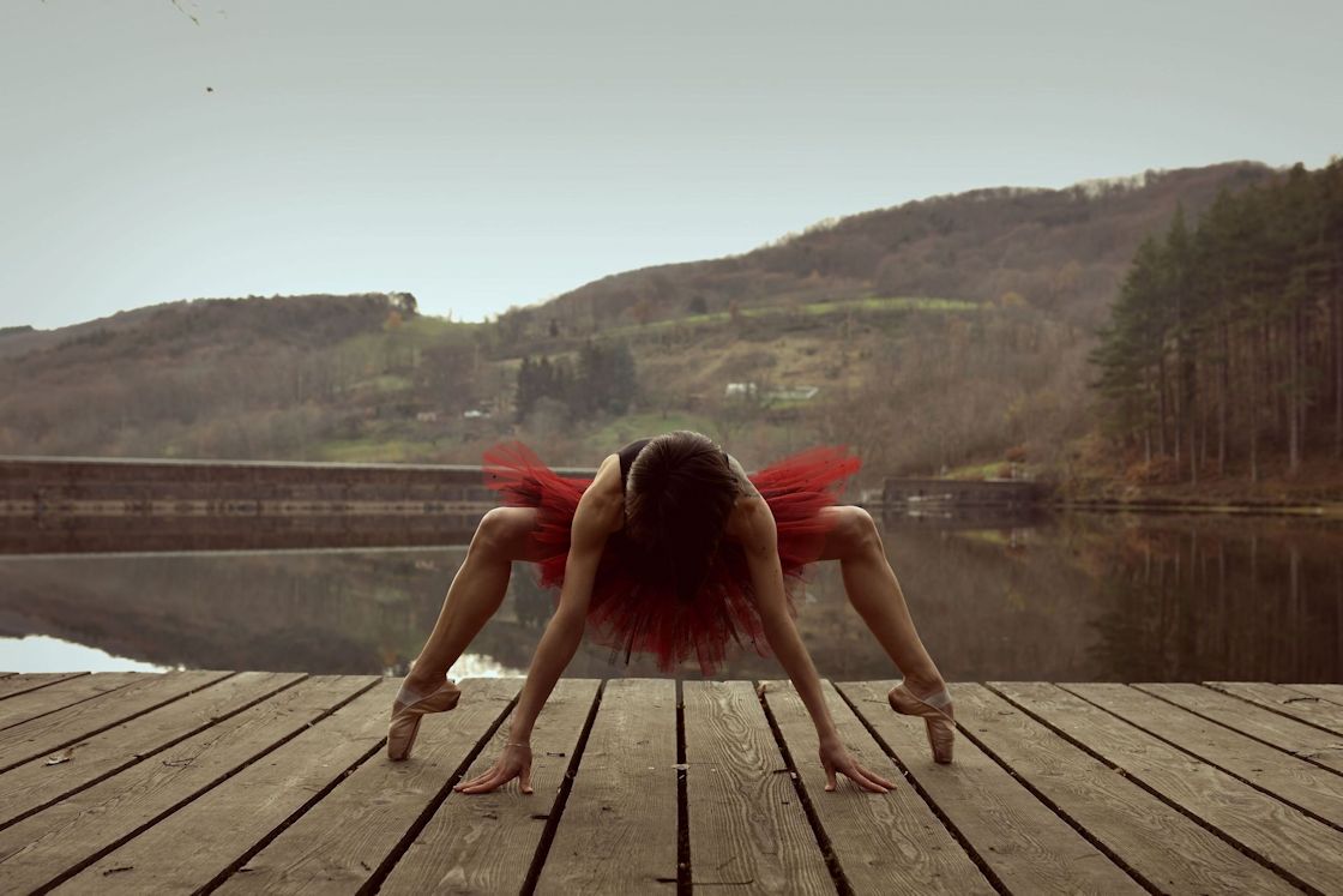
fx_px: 1306
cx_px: 672
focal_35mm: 35
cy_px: 448
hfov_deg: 54.4
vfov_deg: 37.9
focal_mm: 35
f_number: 4.5
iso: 400
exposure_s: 1/250
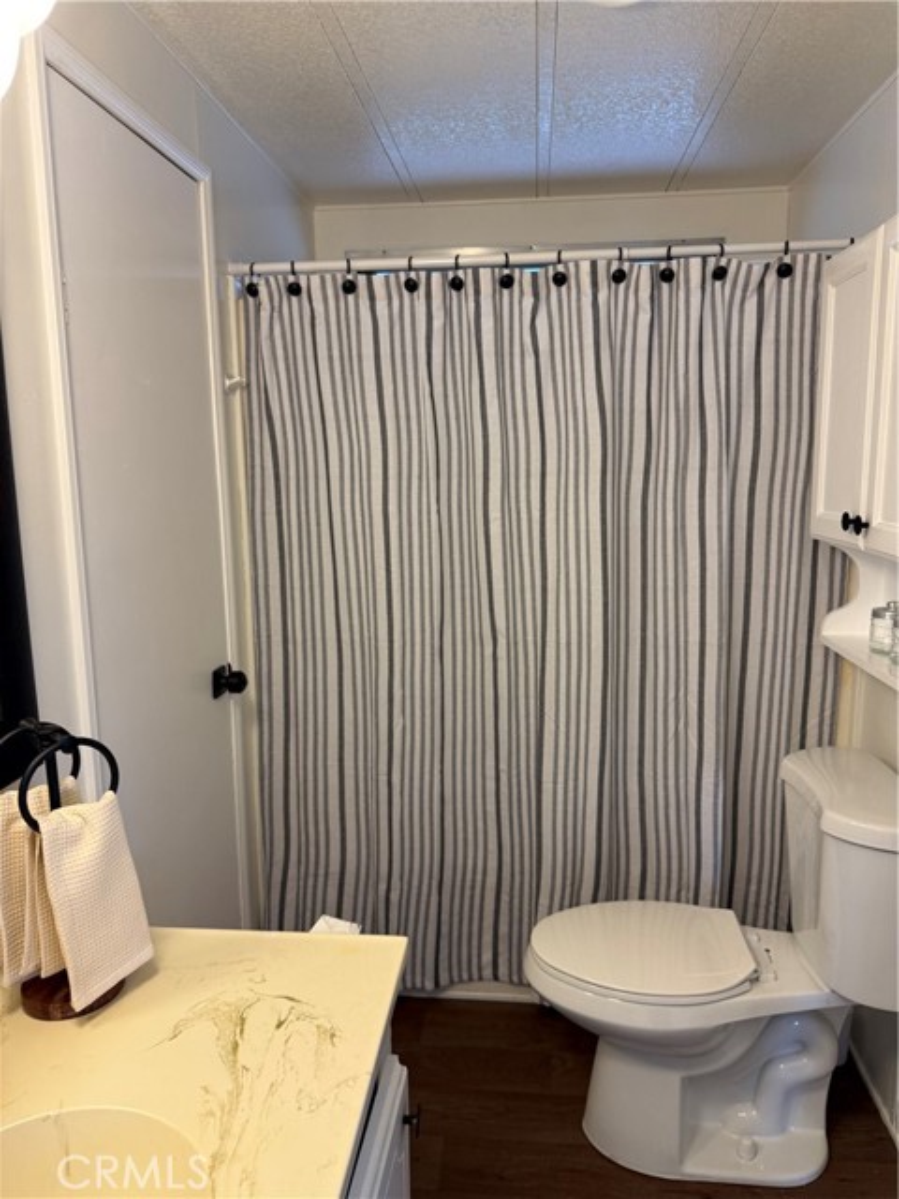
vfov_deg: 71.6
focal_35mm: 24
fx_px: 831
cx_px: 450
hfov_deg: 56.8
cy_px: 600
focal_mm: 6.76
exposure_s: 1/60
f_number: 1.78
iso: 160
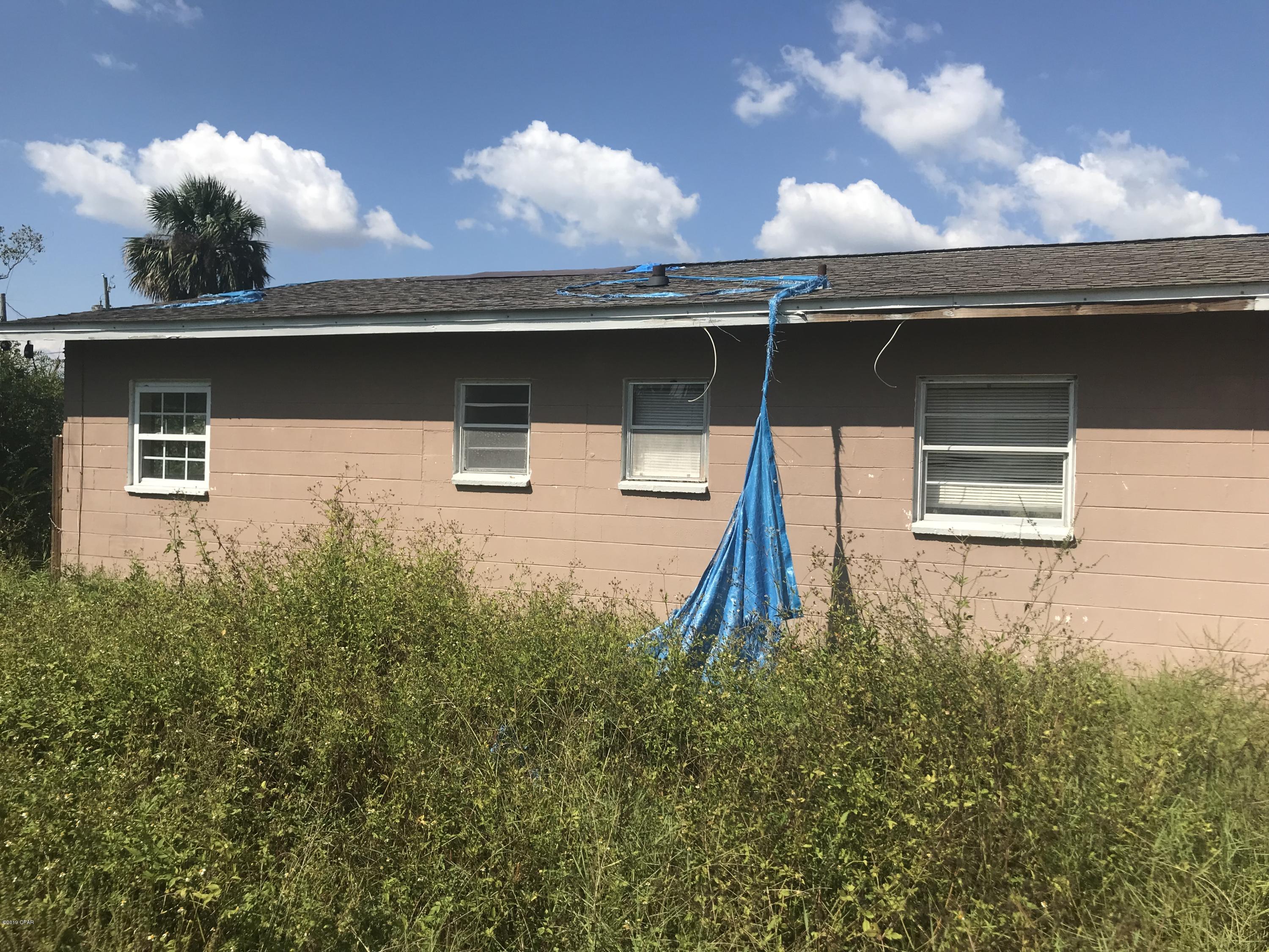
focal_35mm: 28
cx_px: 634
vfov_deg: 49.7
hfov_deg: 63.4
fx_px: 1026
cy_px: 476
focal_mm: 3.99
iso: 20
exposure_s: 1/2994
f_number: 1.8
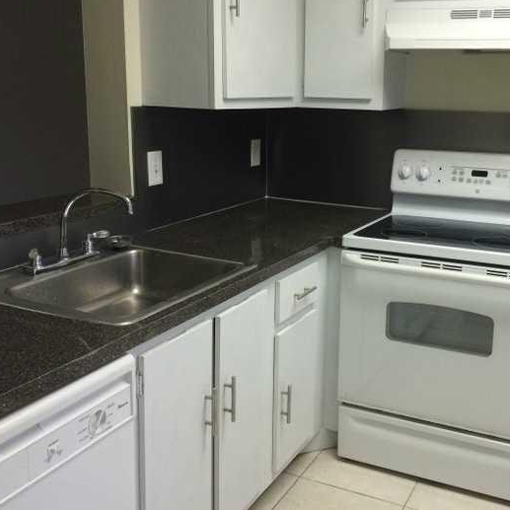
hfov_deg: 40.6
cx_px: 320
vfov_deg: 40.9
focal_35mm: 41
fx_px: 683
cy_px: 229
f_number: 2.2
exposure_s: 1/40
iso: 50
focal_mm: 4.12
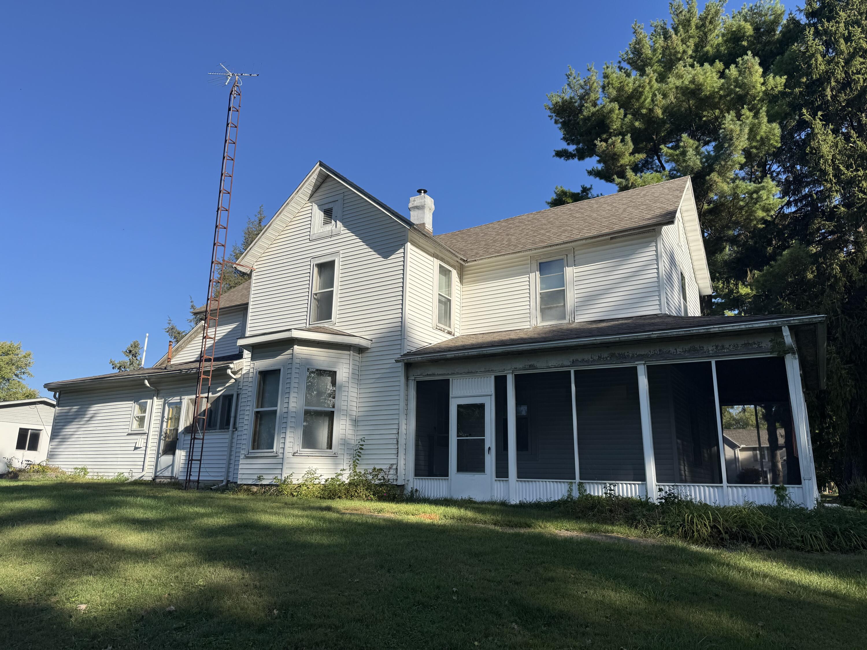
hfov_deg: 71.6
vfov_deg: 56.8
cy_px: 325
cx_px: 434
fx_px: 601
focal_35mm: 24
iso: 80
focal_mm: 6.76
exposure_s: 1/3597
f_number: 1.78
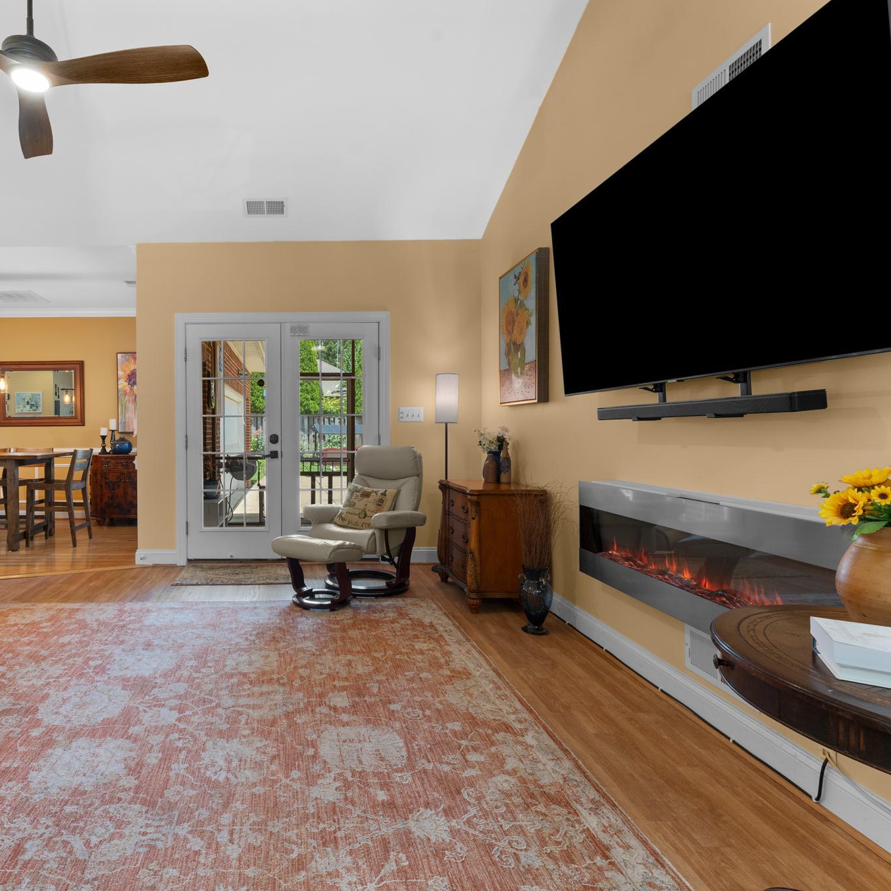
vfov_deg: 80.7
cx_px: 293
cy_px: 446
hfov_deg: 78.0
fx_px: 524
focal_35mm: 18
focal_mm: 14
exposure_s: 1/1.67
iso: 250
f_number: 9
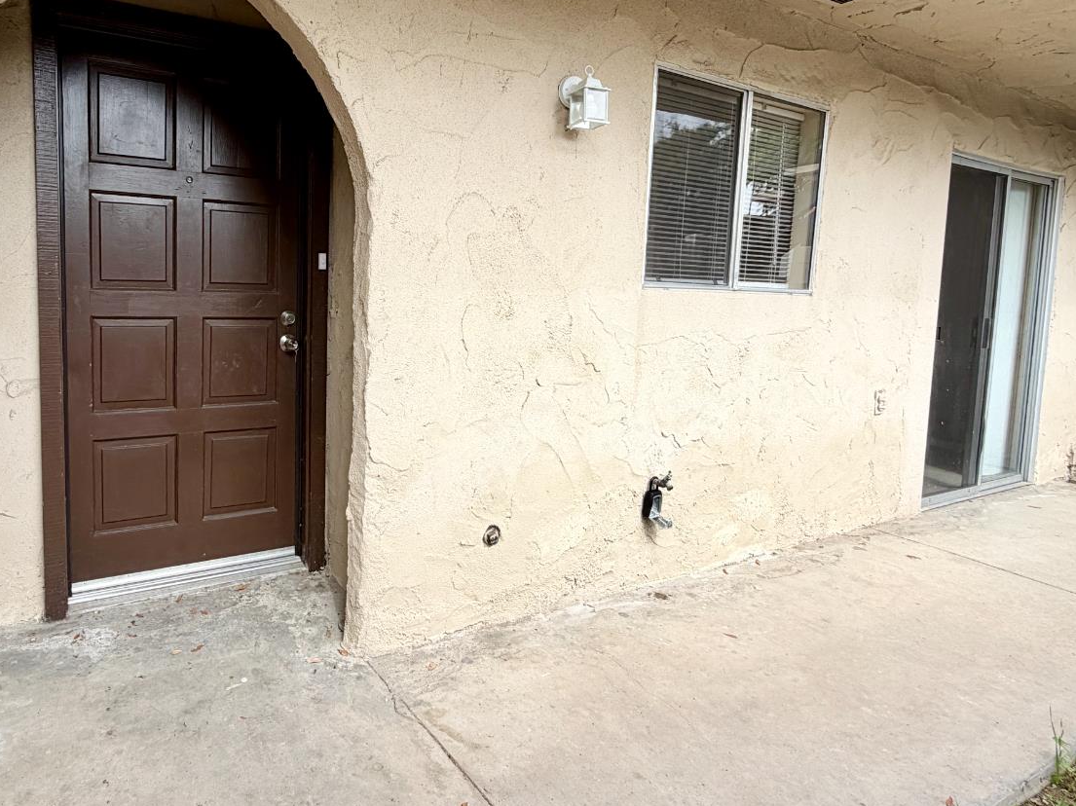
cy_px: 329
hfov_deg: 82.9
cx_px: 398
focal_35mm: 19
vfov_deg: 68.1
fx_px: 590
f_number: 2.2
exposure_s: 1/502
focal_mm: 2.22
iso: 50
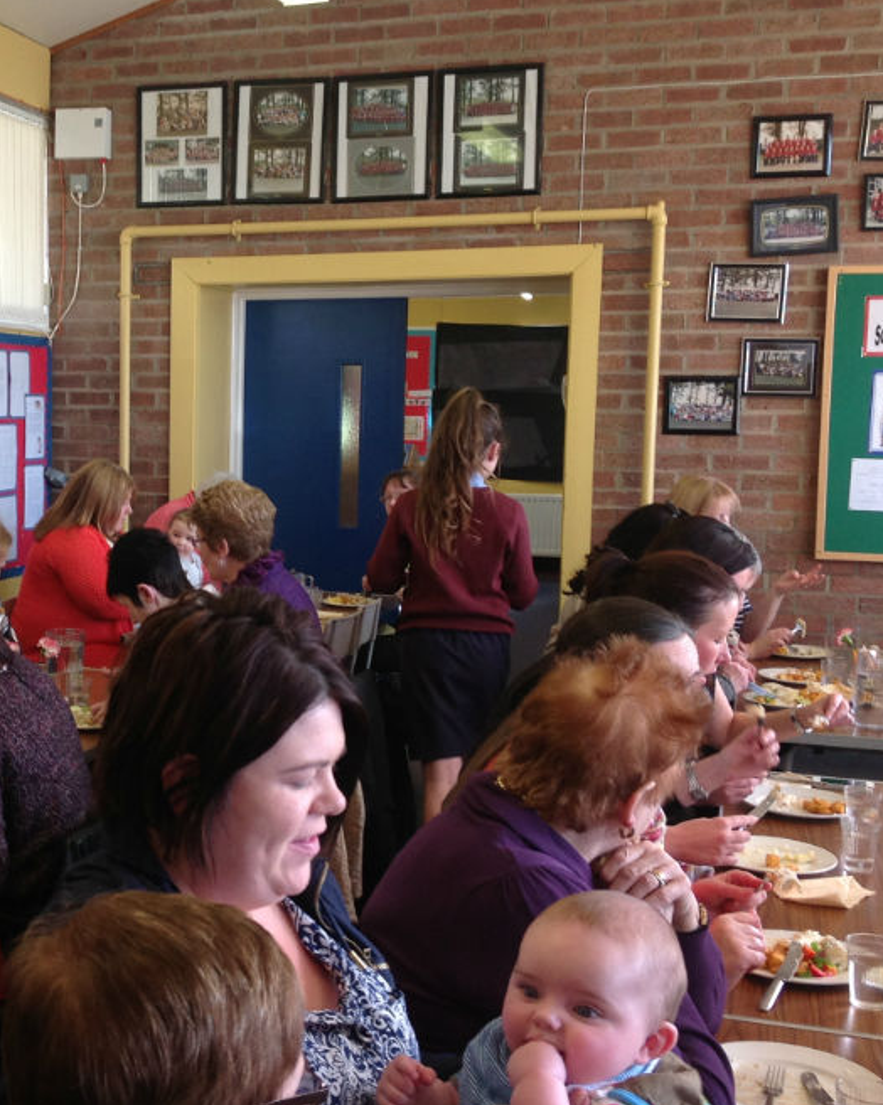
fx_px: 1668
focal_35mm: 51
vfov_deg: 36.7
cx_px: 177
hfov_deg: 29.0
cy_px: 558
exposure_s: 1/60
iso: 64
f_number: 2.4
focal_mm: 4.28
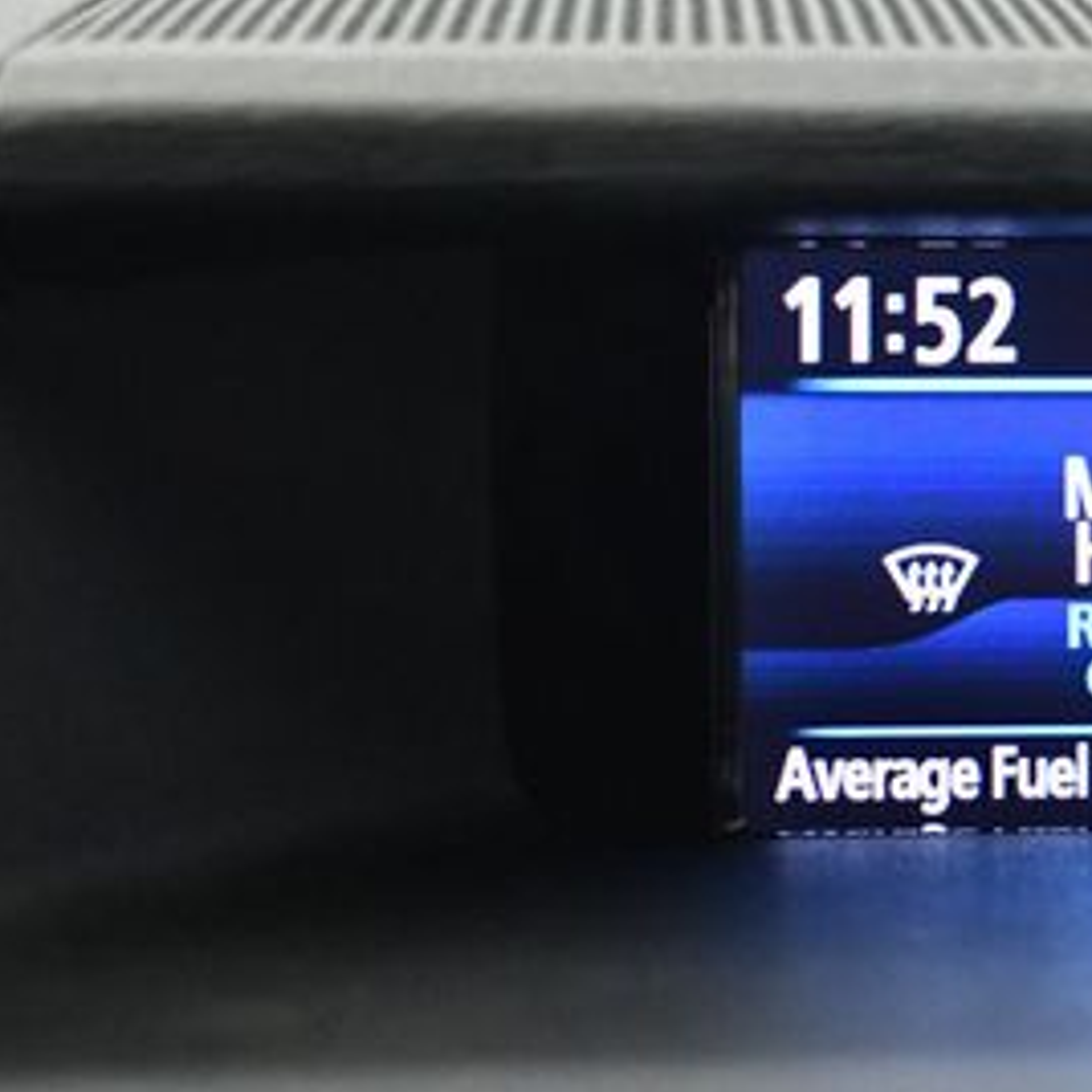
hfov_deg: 13.6
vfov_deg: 13.8
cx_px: 1157
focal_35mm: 126
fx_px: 4497
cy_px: 509
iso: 3200
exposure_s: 1/80
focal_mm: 31
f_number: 4.2
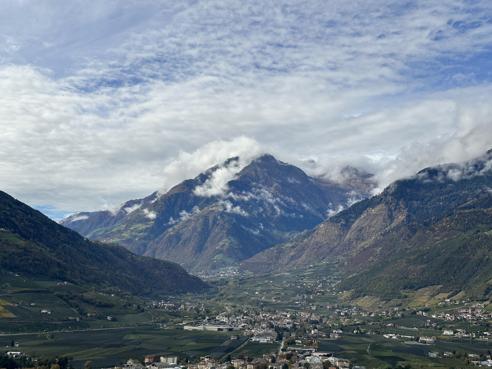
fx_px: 682
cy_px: 184
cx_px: 246
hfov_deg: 39.7
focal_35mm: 48
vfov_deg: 30.3
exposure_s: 1/6211
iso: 64
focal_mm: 6.86
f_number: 1.78
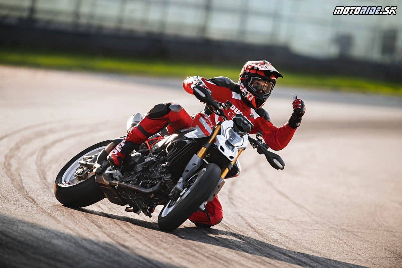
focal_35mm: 400
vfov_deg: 3.4
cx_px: 201
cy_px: 134
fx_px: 4466
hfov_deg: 5.2
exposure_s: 1/640
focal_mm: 400
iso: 125
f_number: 3.5
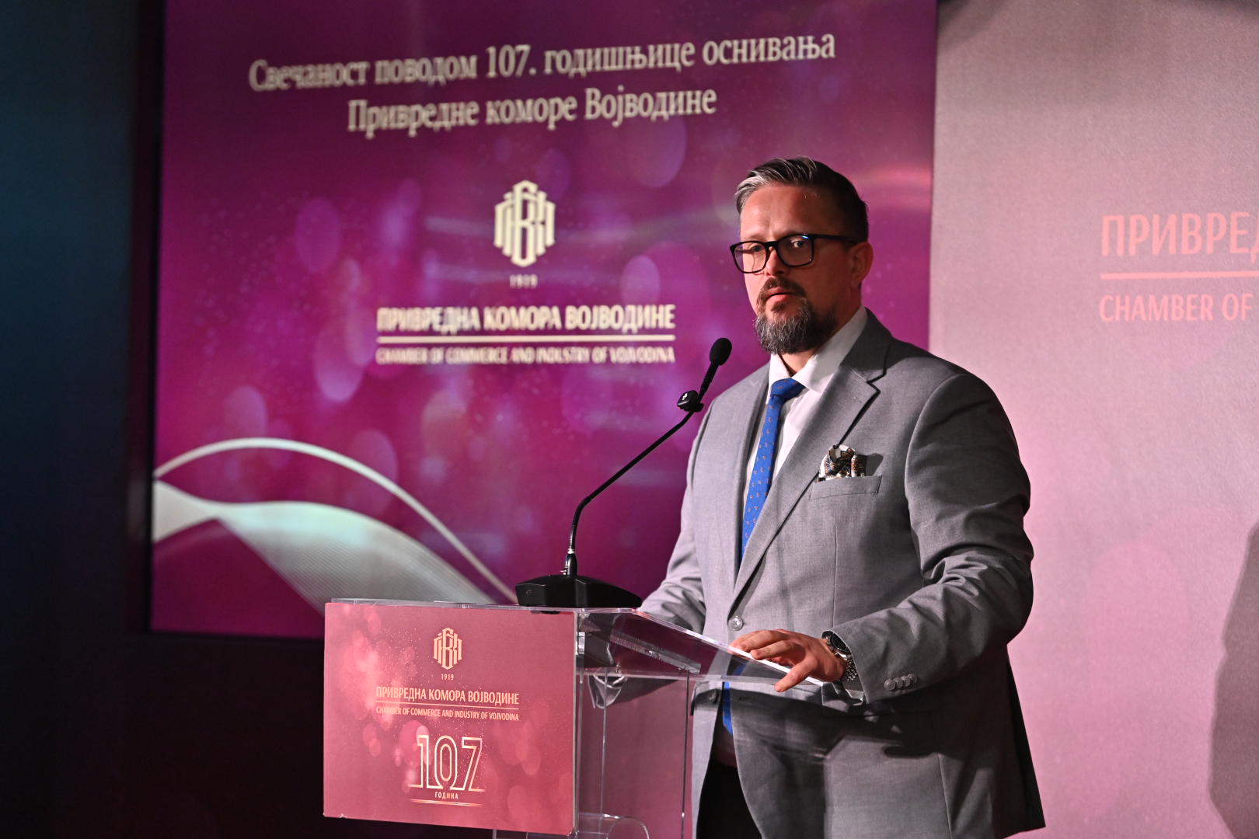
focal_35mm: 180
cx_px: 630
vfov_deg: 7.6
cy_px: 420
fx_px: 6295
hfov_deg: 11.4
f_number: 4
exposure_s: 1/250
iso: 3200
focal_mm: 180
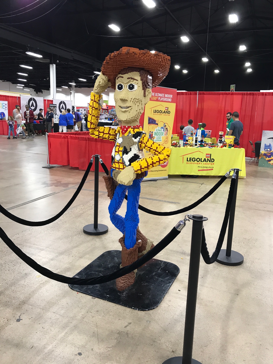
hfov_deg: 49.7
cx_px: 136
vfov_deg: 63.4
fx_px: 294
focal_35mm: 28
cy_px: 182
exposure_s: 1/20
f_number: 1.8
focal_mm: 3.99
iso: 40
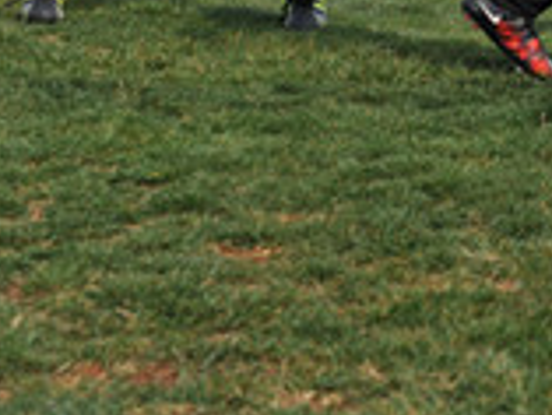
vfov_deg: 8.7
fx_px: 2681
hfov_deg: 11.5
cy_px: -199
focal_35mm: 168
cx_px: 714
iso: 250
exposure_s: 1/800
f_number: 7.1
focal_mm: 50
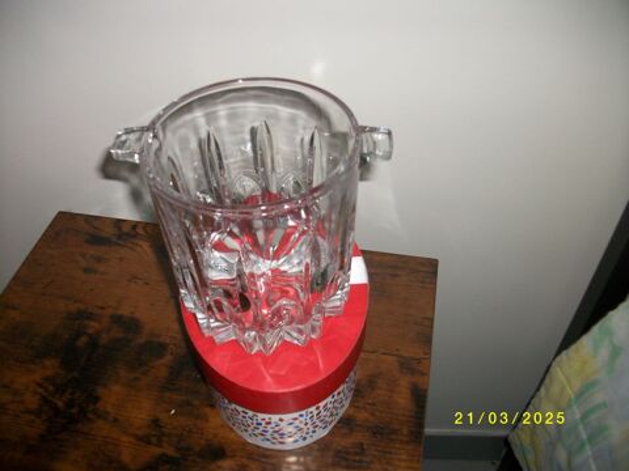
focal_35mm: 31
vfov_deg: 45.4
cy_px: 236
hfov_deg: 58.4
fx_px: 563
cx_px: 314
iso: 125
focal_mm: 5.7
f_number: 2.9
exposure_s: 1/40
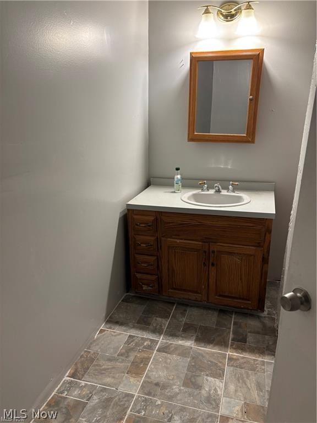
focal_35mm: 26
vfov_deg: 67.3
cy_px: 212
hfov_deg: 53.1
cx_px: 158
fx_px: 317
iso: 100
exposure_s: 1/60
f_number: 1.6
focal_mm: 5.96
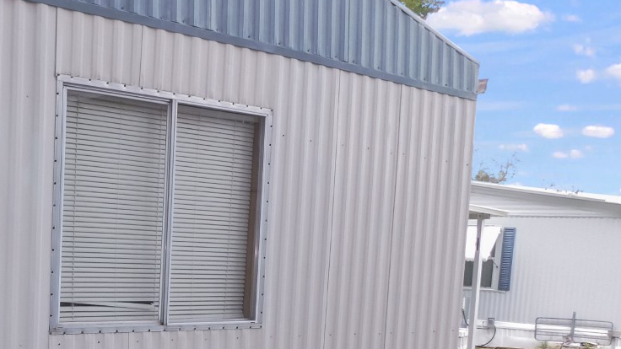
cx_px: 31
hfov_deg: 38.4
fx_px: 807
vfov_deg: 24.0
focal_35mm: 49
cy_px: 289
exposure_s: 1/50
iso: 125
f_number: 3
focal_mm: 4
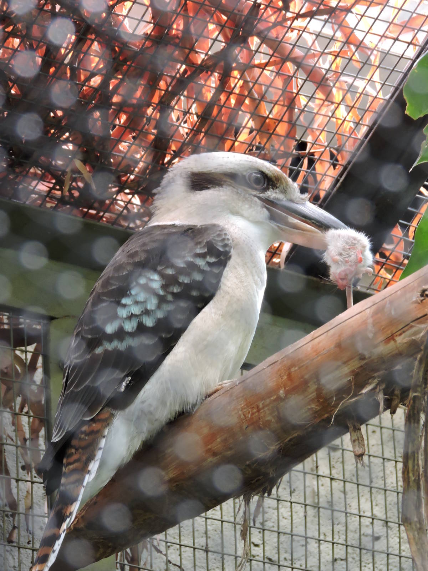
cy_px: 286
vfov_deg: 7.2
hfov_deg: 5.4
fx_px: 4534
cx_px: 214
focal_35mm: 275
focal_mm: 49.1
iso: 450
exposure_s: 1/50
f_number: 4.7
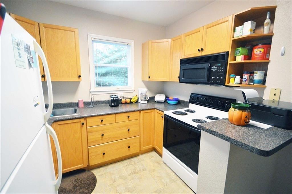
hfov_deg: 100.5
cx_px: 146
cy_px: 97
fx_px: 122
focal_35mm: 15
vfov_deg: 77.2
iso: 1250
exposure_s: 1/60
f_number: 4
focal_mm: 10
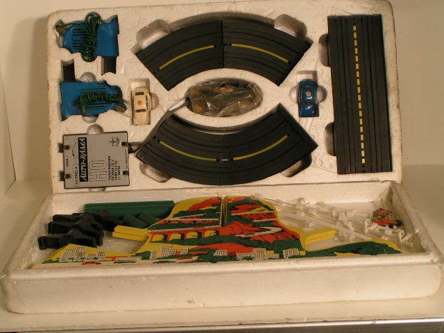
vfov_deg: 21.6
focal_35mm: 68
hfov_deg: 28.6
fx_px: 872
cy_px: 166
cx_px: 222
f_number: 4
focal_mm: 10.5
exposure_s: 1/80
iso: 50
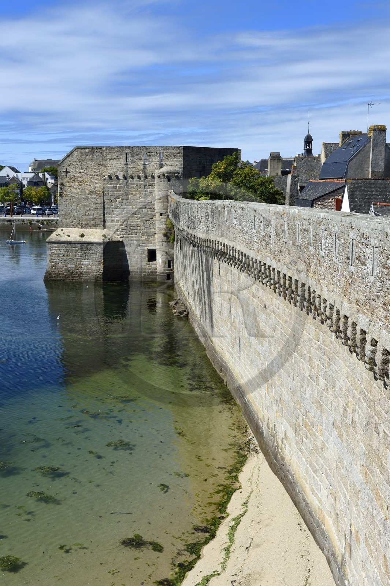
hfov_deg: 28.0
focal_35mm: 48
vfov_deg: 41.1
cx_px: 195
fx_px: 781
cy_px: 293
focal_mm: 48
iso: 200
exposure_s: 1/320
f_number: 13
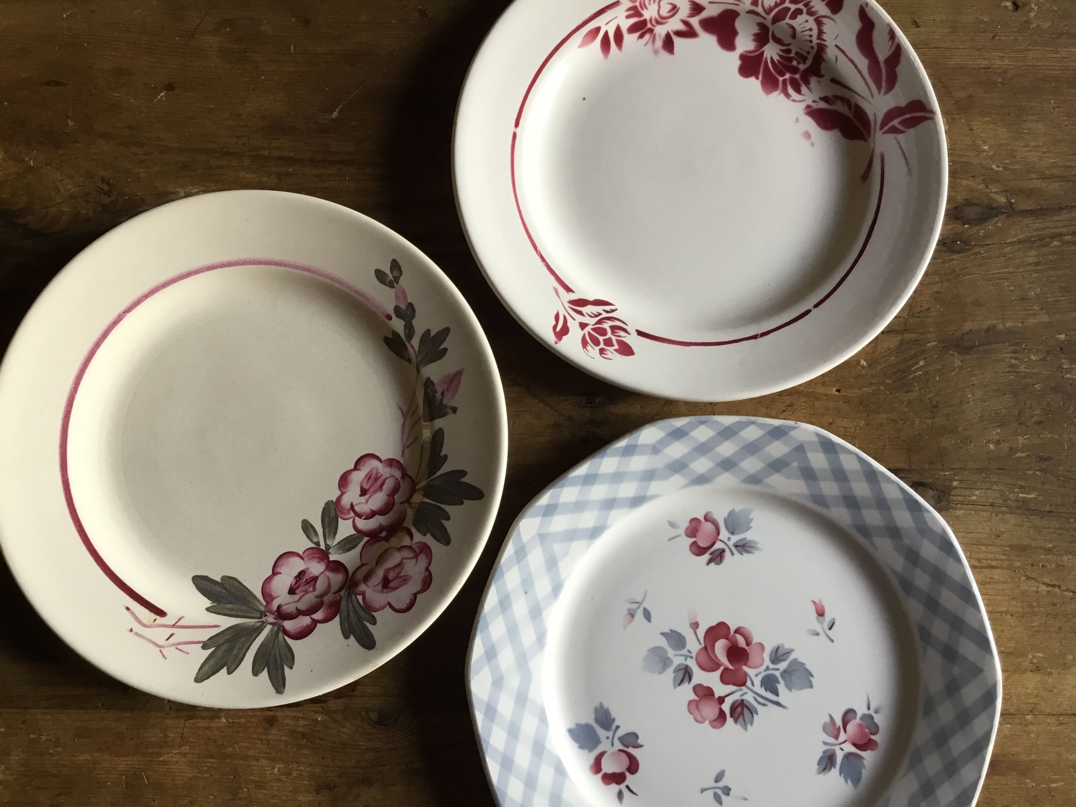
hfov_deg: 58.4
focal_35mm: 31
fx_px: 964
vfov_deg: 45.4
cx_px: 538
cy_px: 404
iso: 40
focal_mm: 3.3
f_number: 2.4
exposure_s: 1/33
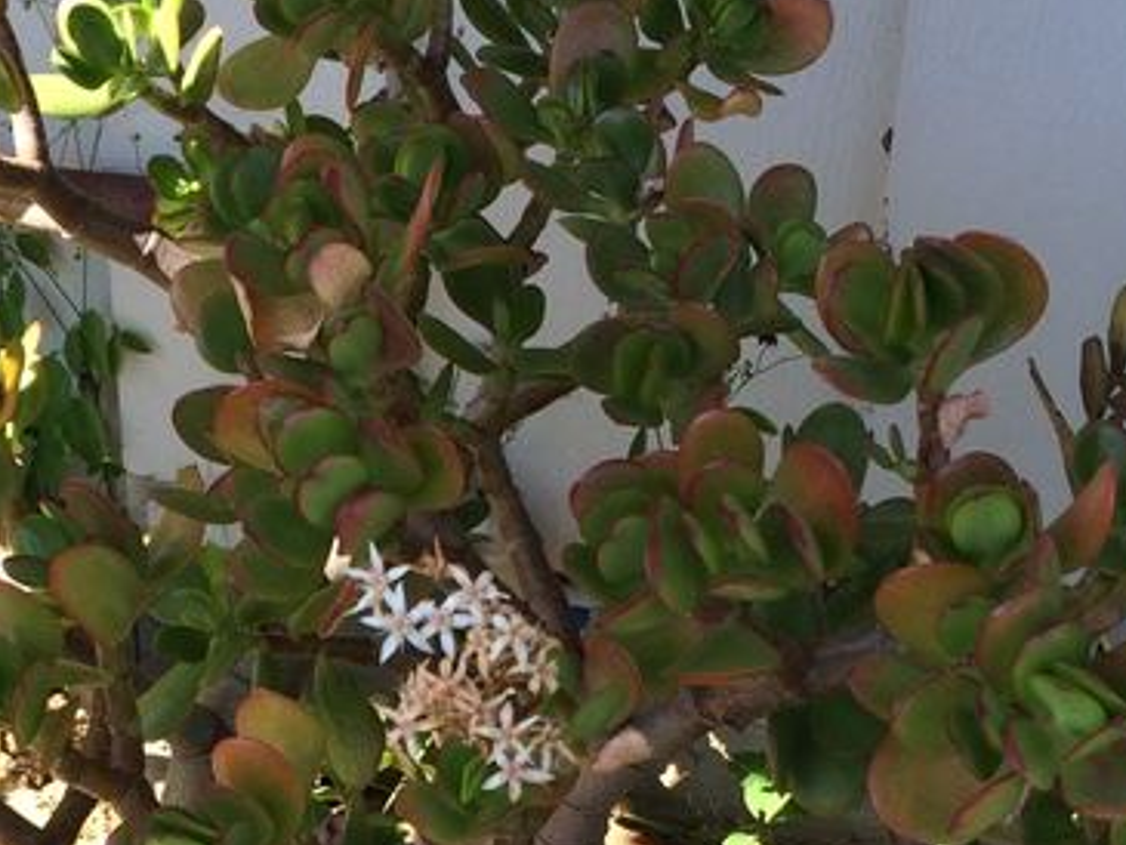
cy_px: 967
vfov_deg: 19.0
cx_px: 438
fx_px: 2408
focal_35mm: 74
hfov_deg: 26.3
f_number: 2.2
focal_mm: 4.12
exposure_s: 1/466
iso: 32
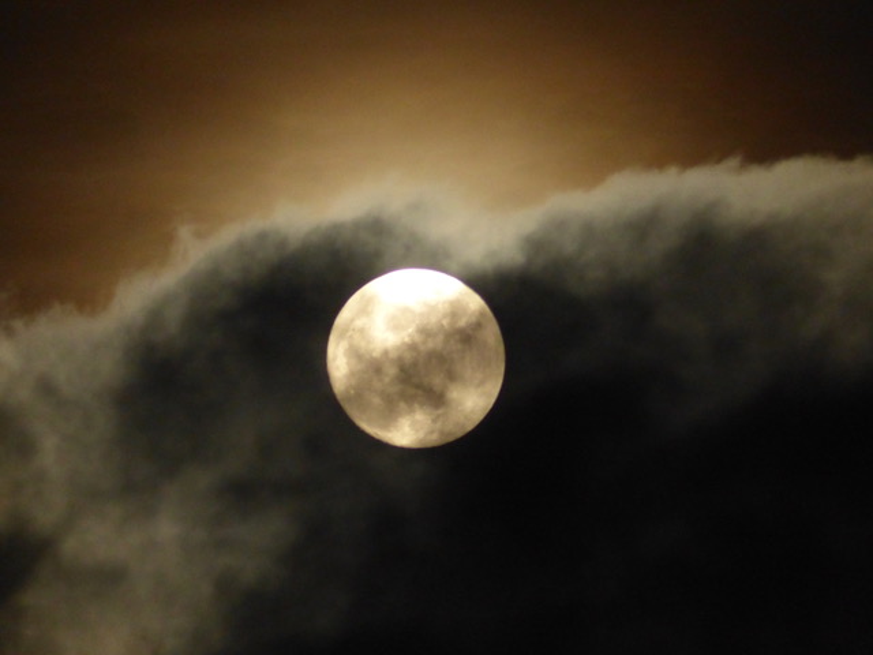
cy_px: 328
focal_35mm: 750
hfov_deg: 2.6
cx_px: 436
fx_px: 18915
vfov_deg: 2.0
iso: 640
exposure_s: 1/15
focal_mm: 108
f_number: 2.8
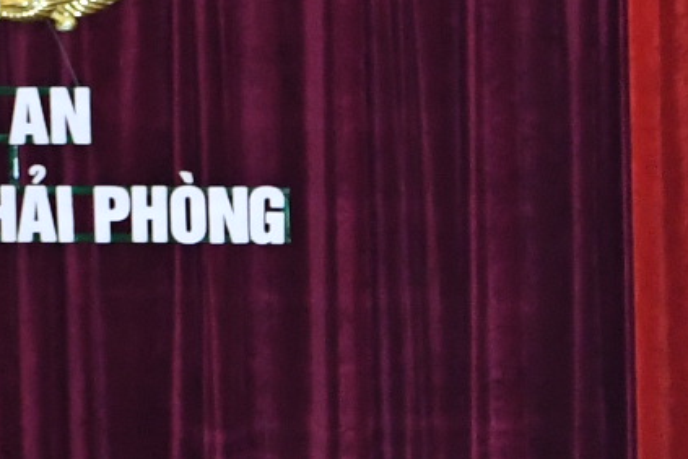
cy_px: 755
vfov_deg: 3.3
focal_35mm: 415
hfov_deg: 4.9
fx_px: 7930
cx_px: 1412
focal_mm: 42
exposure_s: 1/200
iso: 2500
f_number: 4.5
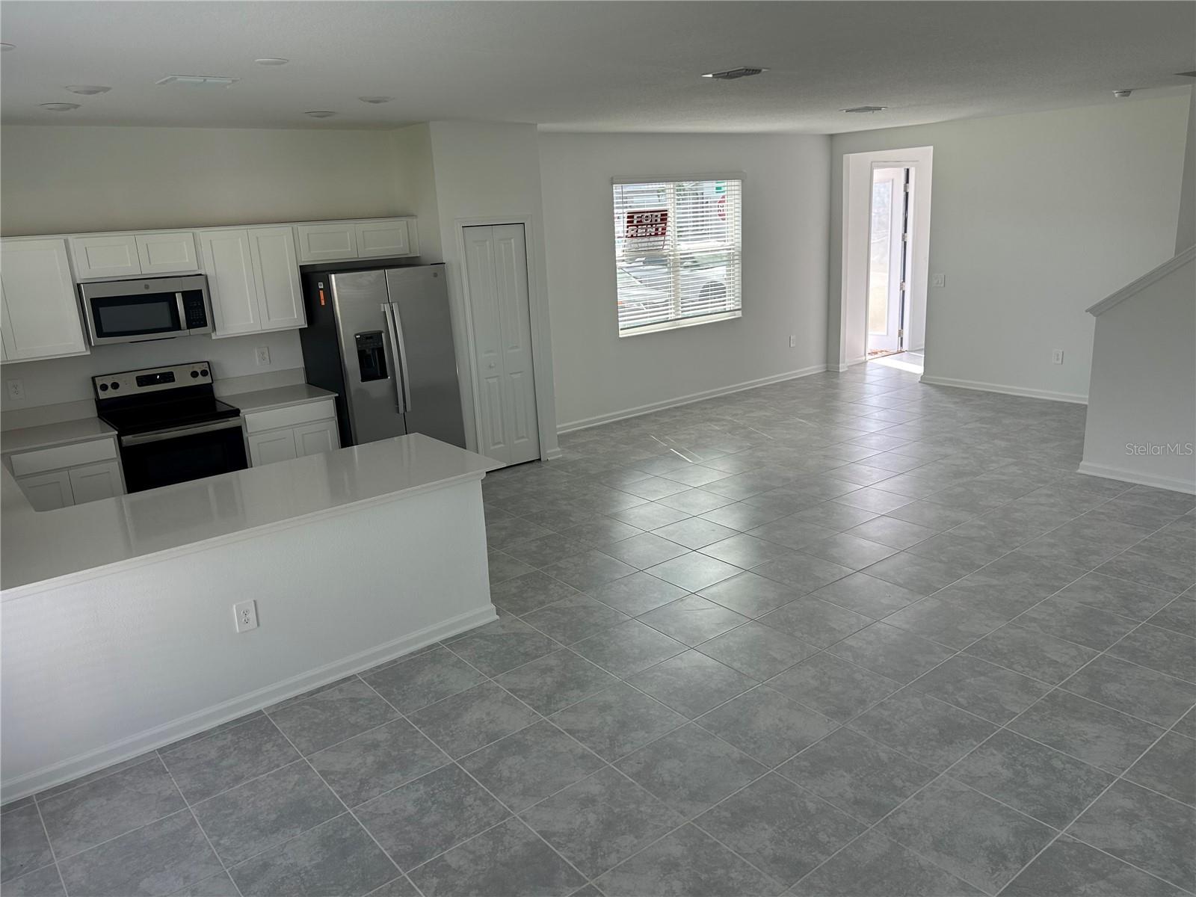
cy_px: 448
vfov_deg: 53.1
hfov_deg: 67.3
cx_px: 598
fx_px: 898
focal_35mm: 26
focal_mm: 5.7
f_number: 1.5
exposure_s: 1/320
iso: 50
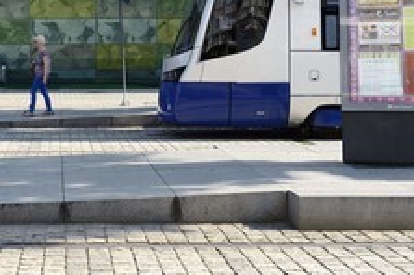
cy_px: 45
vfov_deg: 16.3
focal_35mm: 83
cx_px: 93
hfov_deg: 24.2
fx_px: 953
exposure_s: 1/320
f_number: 5.6
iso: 200
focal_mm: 44
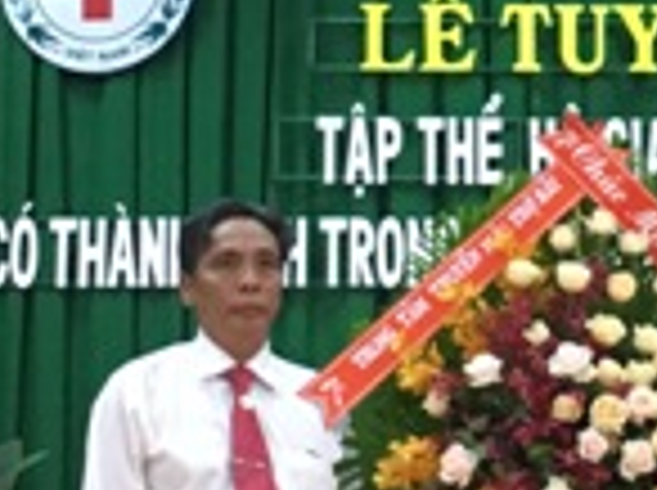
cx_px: 522
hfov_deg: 12.4
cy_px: -76
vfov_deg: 9.2
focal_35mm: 159
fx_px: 3013
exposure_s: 1/33
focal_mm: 4.15
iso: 200
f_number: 2.2
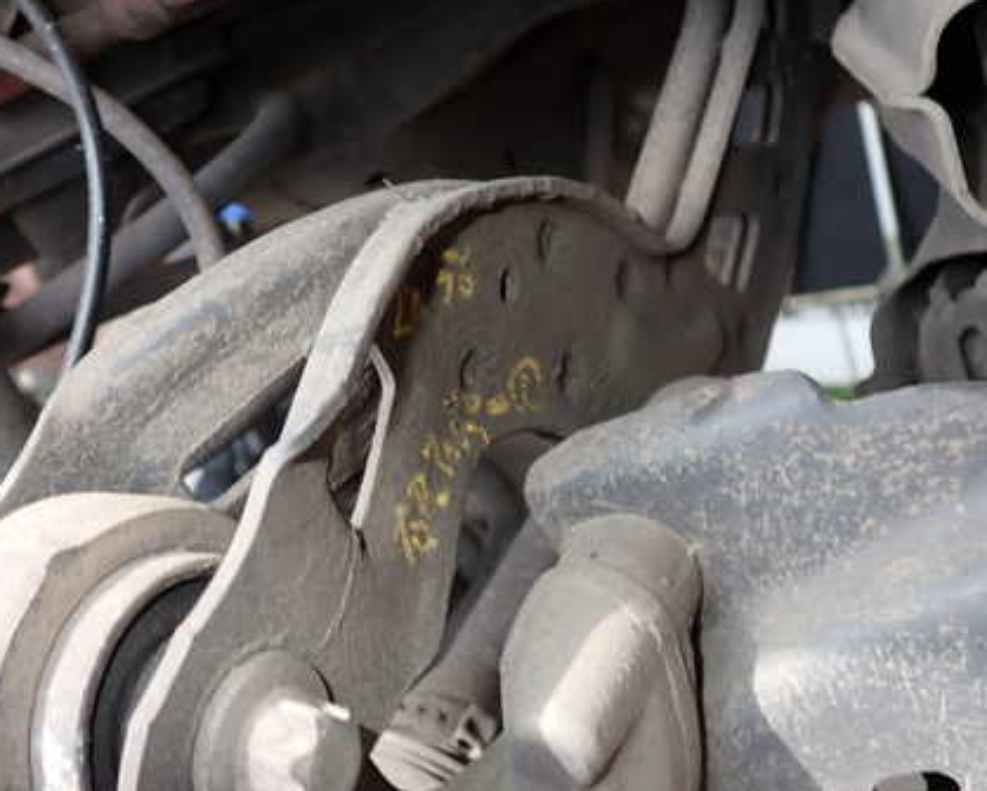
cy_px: 352
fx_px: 1228
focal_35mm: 42
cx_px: 411
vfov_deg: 35.7
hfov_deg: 43.6
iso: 100
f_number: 6.3
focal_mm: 5.4
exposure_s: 1/30
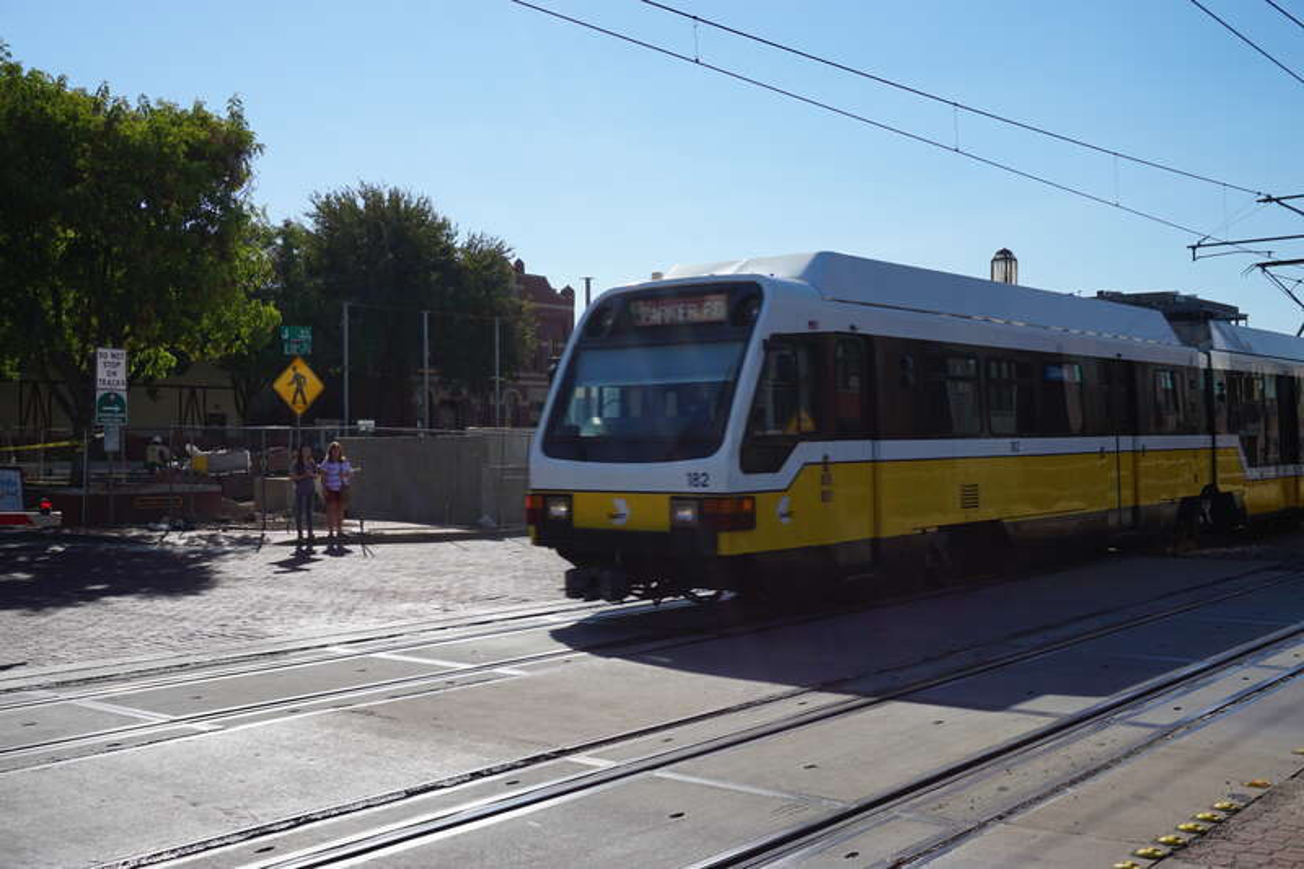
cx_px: 652
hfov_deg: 49.6
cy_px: 434
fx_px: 1412
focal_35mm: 39
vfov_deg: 34.2
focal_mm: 26
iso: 100
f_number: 11
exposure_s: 1/250
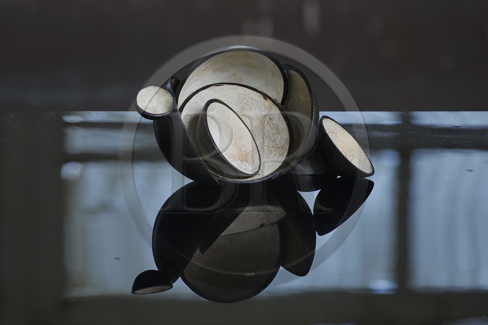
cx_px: 244
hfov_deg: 10.8
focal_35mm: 190
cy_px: 162
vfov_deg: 7.2
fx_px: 2576
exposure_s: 1/2
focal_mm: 190
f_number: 10
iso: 200
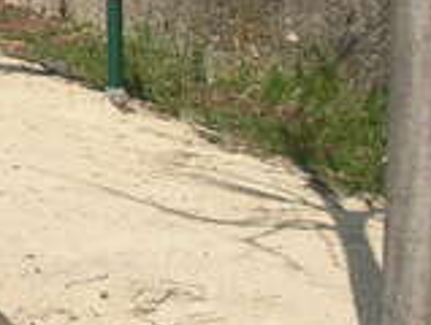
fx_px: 1785
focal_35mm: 143
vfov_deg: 10.2
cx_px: -336
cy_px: -114
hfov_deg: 12.6
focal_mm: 6.3
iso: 79
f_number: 4.9
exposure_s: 1/609
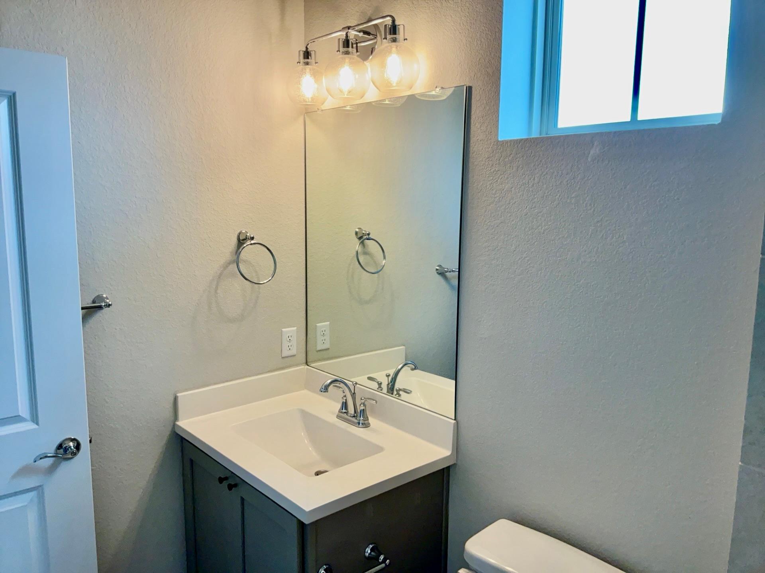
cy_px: 286
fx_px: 597
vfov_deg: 51.4
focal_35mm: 27
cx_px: 382
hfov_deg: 65.3
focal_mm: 3
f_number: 1.8
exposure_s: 1/100
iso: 50
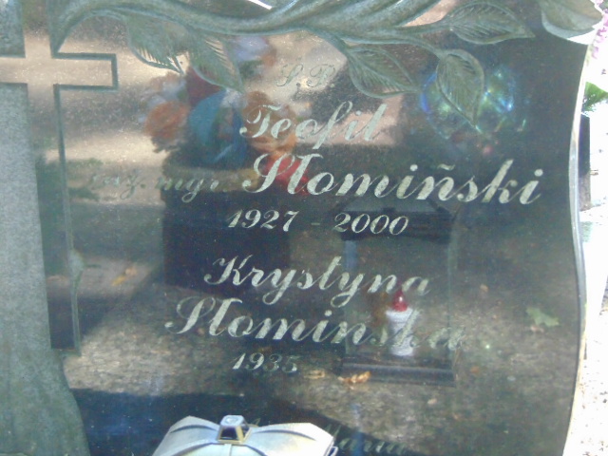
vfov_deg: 13.7
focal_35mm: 108
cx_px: 304
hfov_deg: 18.2
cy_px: 228
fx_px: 1897
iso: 640
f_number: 3.9
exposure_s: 1/40
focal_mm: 19.4
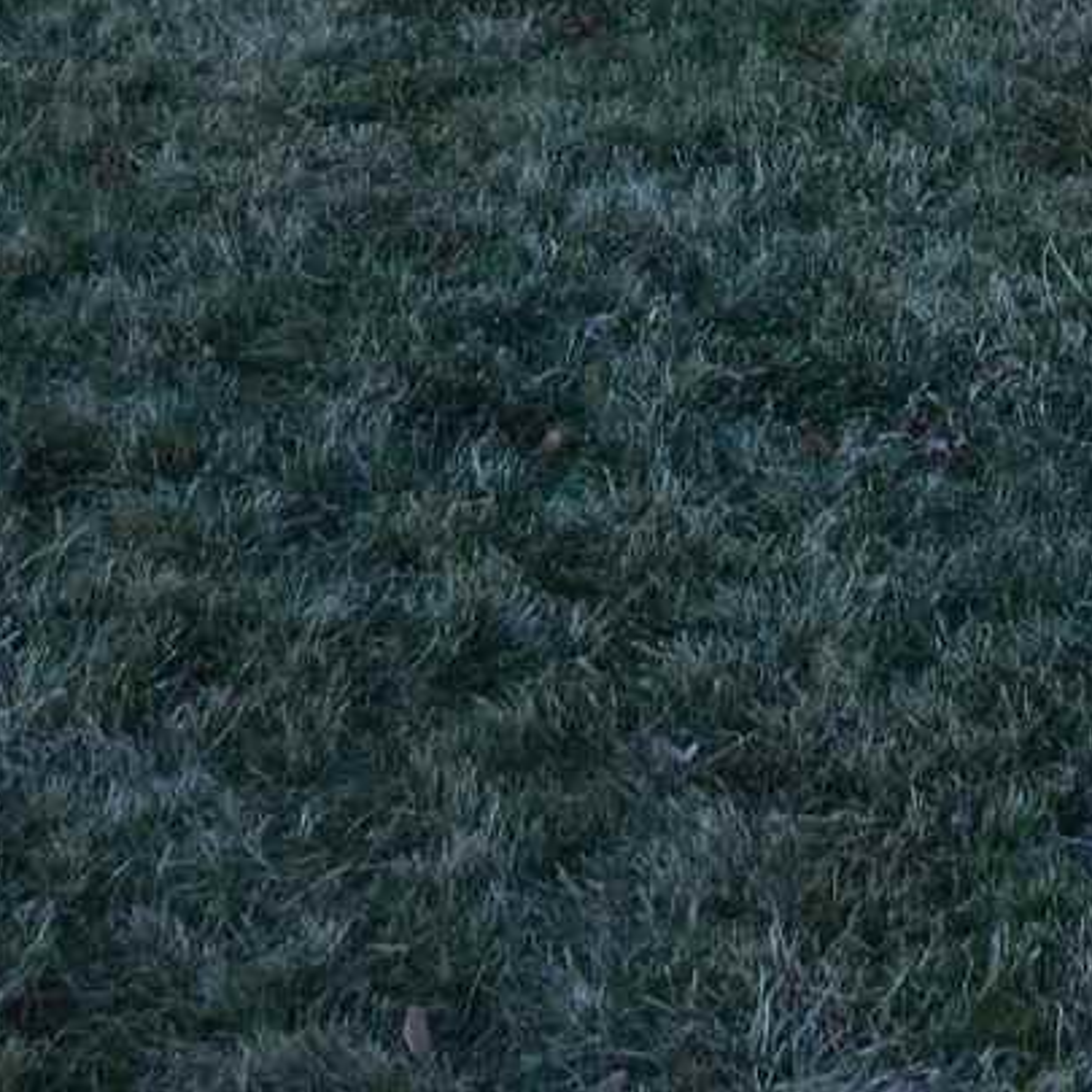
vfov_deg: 12.0
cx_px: 930
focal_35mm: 129
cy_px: -1105
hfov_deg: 13.4
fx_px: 4604
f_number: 11
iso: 640
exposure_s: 1/320
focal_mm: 20
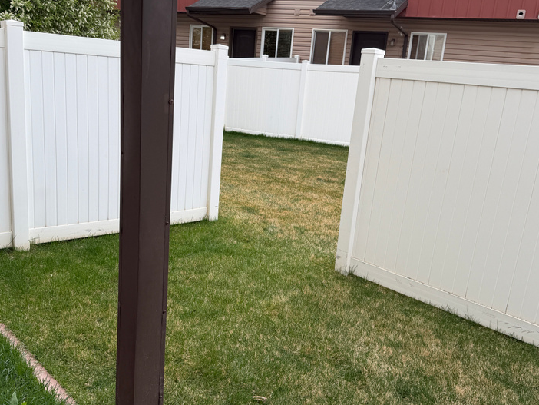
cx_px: 254
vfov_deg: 40.7
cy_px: 224
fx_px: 545
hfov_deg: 52.6
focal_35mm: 35
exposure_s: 1/1437
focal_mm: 6.76
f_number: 1.78
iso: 80
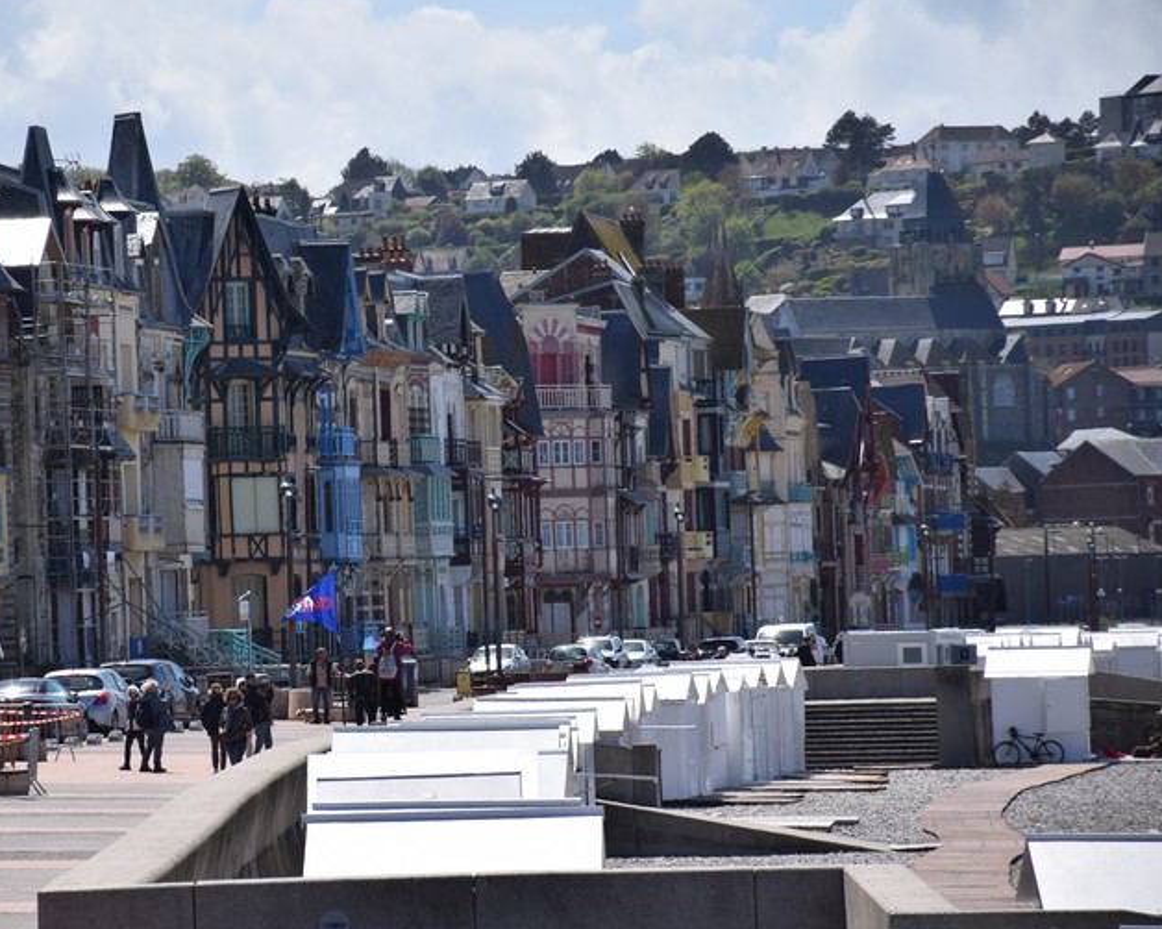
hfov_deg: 7.7
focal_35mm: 251
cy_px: 475
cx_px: 426
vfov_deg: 6.2
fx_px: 8629
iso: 200
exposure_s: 1/1000
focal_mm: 140
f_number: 8
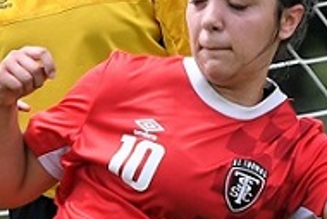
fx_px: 12753
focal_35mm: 1403
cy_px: 287
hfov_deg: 1.5
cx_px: -5
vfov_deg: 1.0
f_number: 3.5
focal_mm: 180
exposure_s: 1/1000
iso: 125
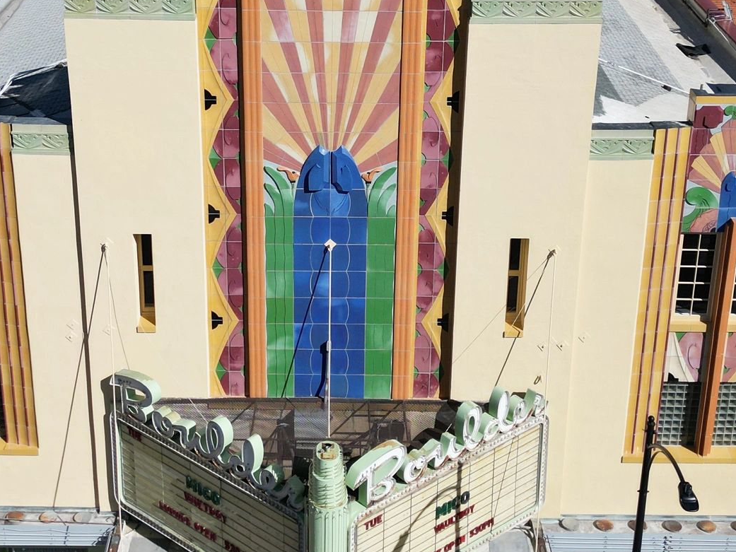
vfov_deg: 24.6
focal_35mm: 59
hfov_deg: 32.7
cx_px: 320
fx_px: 1255
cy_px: 160
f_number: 1.7
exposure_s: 1/5000
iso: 140
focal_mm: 6.72
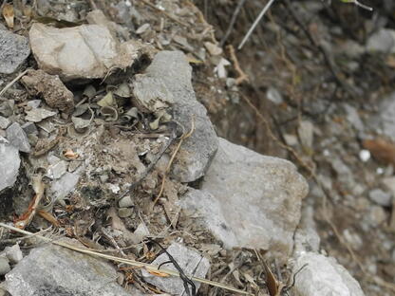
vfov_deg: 20.4
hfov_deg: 28.2
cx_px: 211
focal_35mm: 69
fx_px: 787
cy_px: 319
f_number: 2.8
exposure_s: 1/160
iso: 100
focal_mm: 6
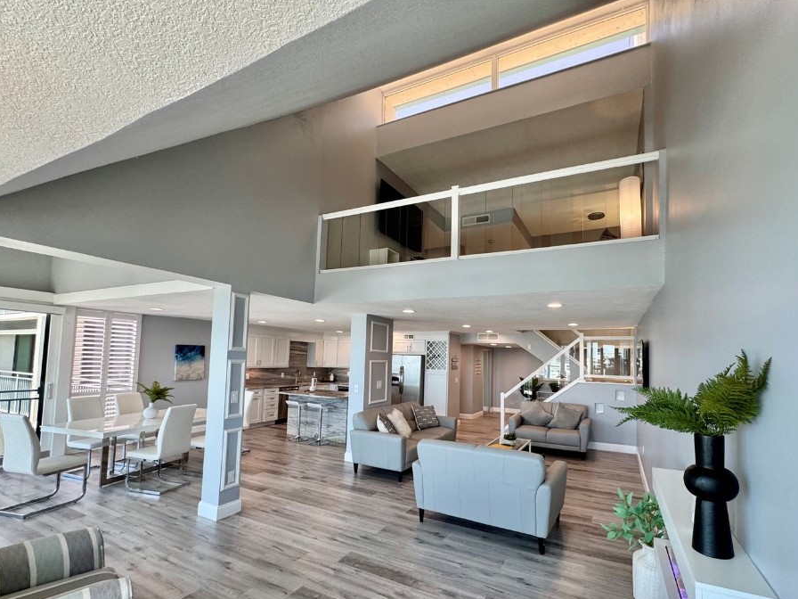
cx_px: 438
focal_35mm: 16
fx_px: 369
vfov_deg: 77.7
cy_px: 339
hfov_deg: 94.2
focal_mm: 2.22
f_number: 2.2
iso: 100
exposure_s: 1/120
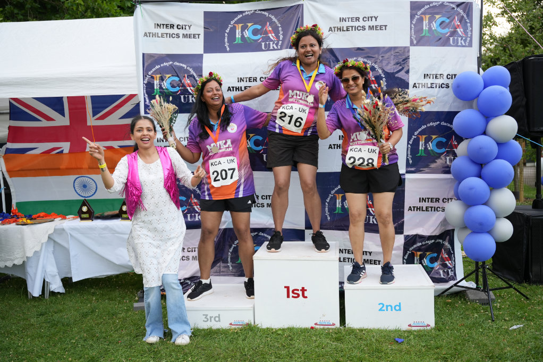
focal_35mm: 34
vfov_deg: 39.3
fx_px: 507
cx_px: 272
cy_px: 181
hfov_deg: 56.4
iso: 250
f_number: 2.8
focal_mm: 33.6
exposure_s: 1/400
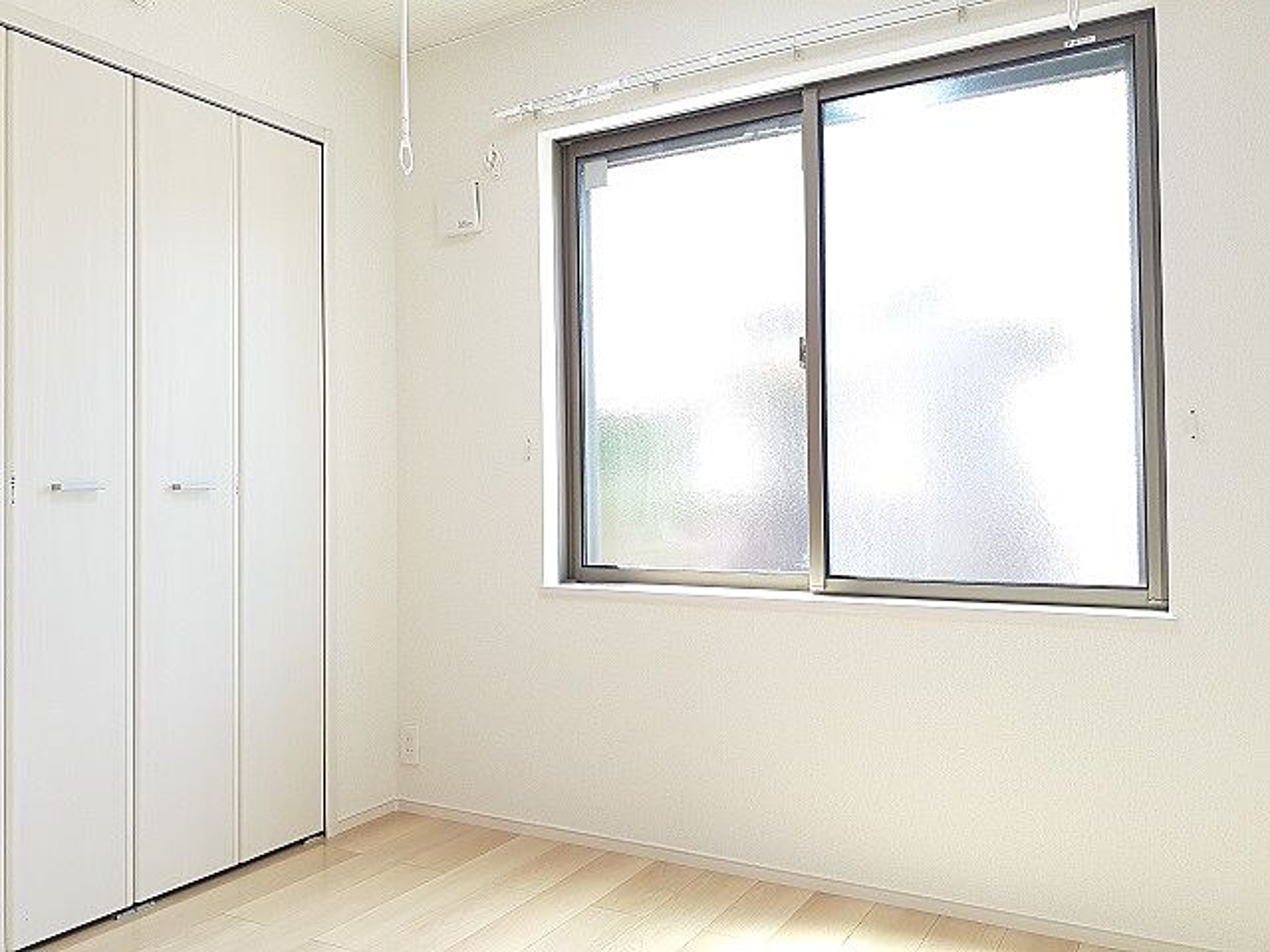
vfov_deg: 51.4
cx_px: 635
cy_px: 476
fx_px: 991
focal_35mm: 27
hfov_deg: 65.3
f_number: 1.9
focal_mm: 3.6
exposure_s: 1/100
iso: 80
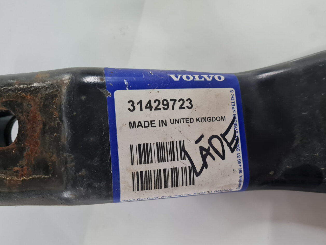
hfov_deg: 61.6
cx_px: 169
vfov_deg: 48.2
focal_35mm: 29
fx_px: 273
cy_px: 122
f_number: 1.8
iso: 500
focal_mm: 5.4
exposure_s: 1/50
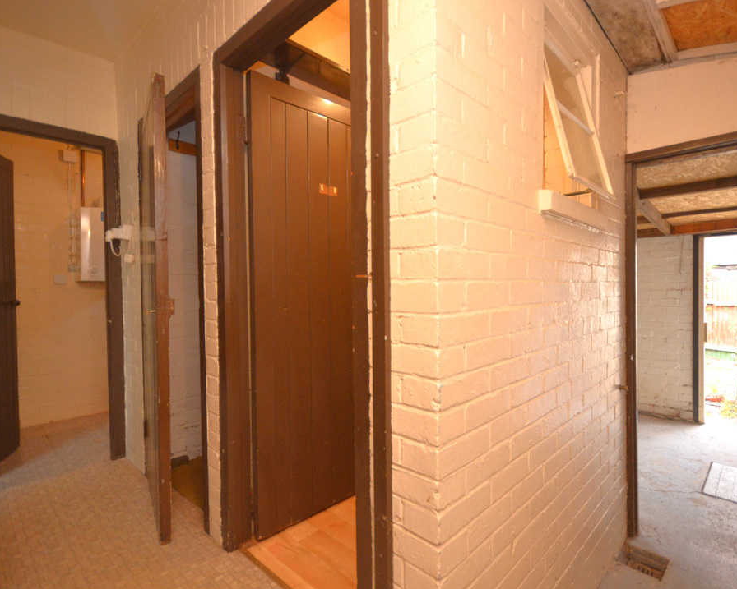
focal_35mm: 17
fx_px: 371
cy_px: 295
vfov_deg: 77.0
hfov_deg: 89.4
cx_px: 402
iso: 800
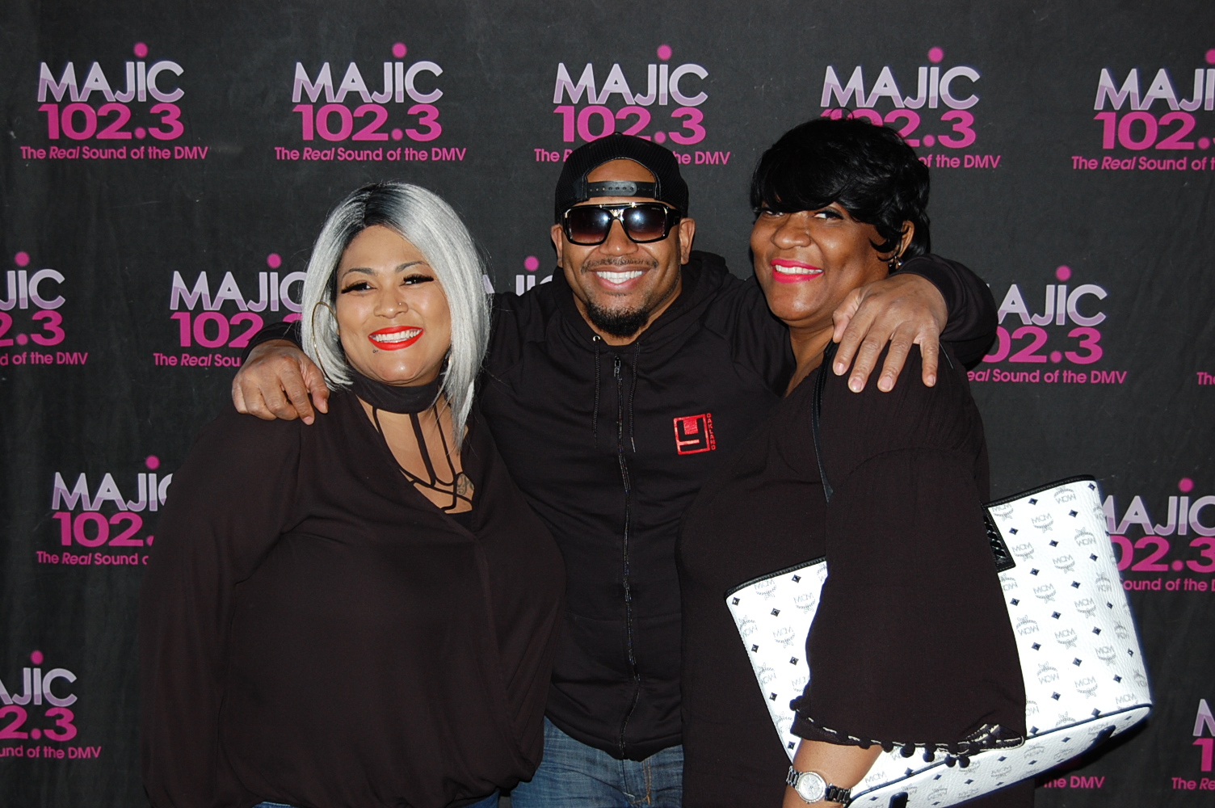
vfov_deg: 23.7
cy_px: 404
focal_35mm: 57
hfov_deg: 35.1
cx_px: 608
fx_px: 1922
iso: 320
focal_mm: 38
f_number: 5.6
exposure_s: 1/125
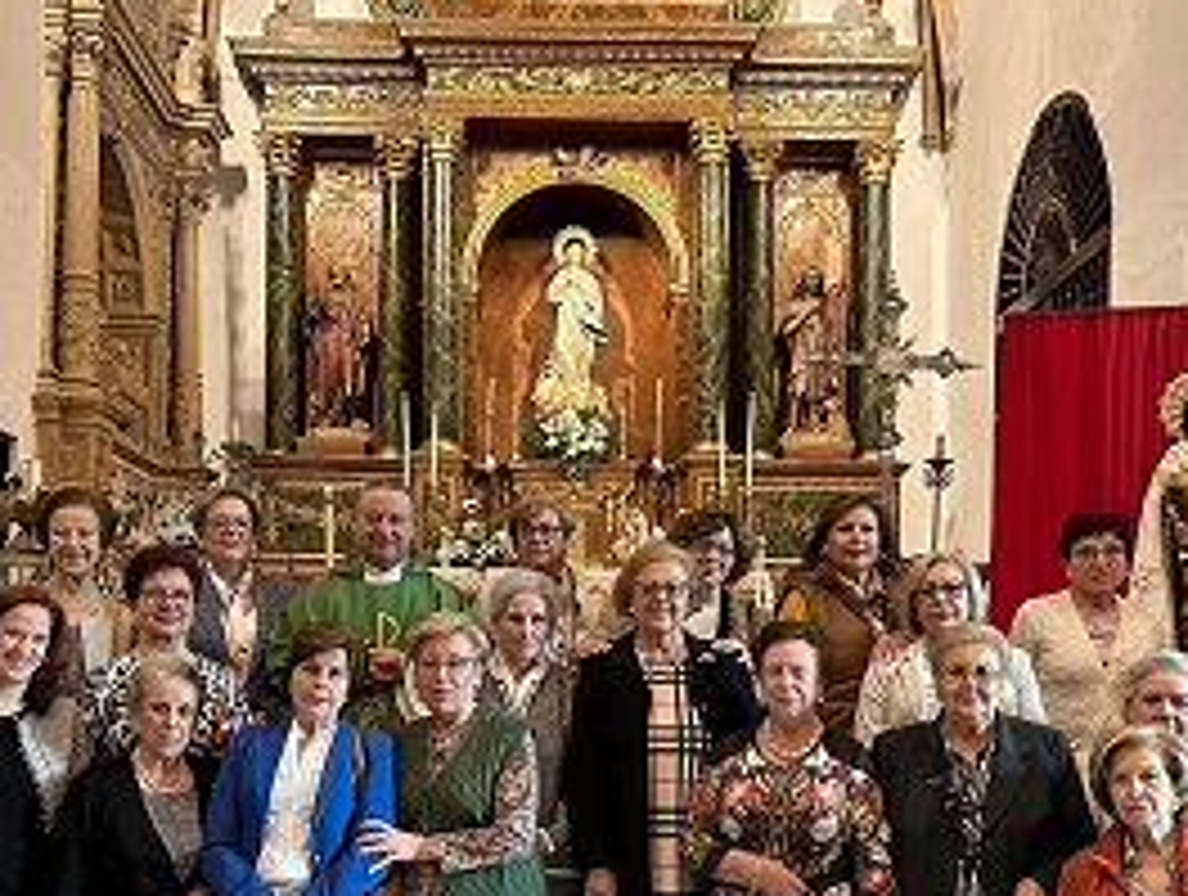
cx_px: 585
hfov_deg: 42.9
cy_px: 612
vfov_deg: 32.6
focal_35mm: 44
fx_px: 1513
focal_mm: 6.86
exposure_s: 1/50
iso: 320
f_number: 1.78
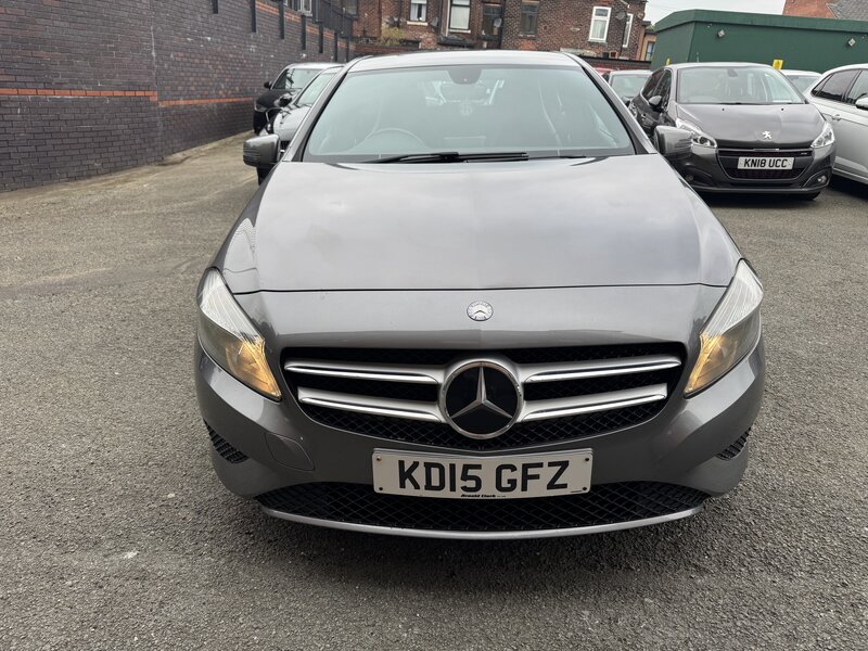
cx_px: 434
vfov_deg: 56.8
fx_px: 602
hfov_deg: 71.6
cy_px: 326
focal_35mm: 24
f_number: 1.78
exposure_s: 1/645
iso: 80
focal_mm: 6.76
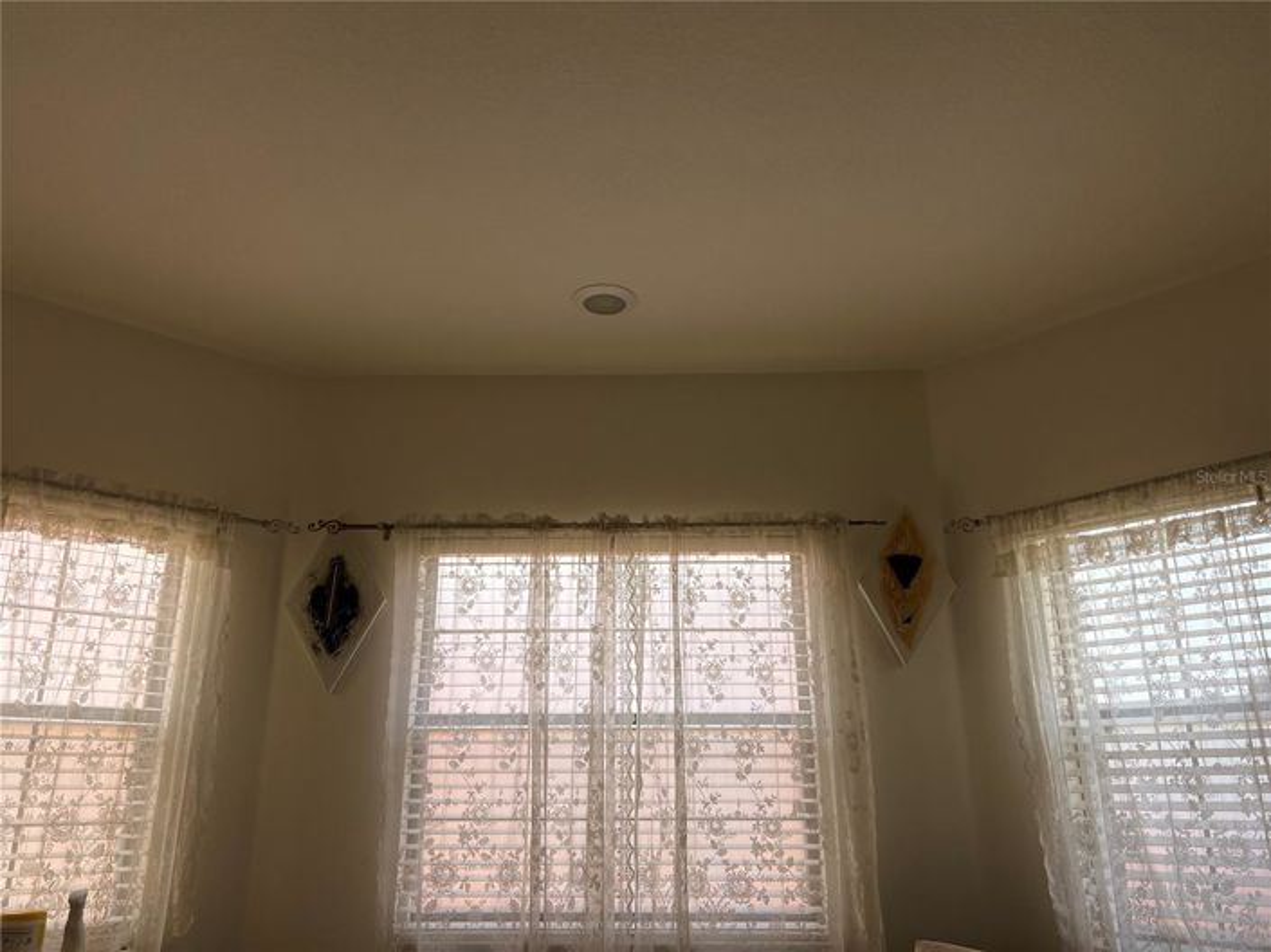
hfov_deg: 67.3
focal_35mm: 26
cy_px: 476
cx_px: 636
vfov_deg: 53.0
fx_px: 954
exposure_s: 1/120
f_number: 1.5
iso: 100
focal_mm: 5.7
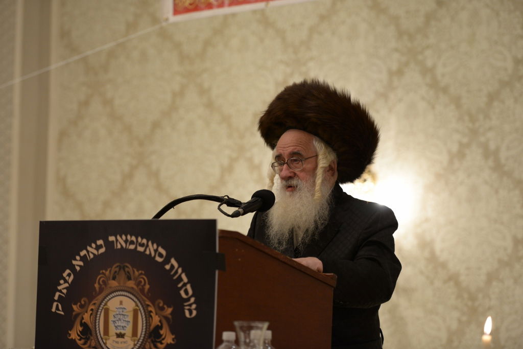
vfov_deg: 11.8
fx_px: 1685
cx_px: 262
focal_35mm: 116
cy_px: 174
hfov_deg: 17.6
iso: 1250
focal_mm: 116
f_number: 2.8
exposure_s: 1/100
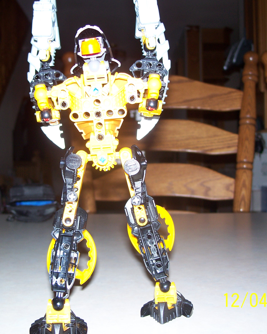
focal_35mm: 50
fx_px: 494
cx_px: 108
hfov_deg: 30.2
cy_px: 171
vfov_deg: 37.3
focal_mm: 7.8
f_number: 2.8
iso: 125
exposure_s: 1/60
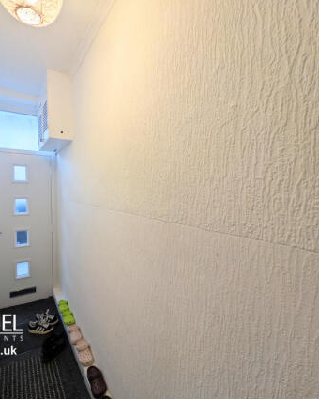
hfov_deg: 79.2
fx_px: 189
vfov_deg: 93.1
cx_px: 124
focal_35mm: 16
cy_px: 204
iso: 51
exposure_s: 1/47.9
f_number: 1.95
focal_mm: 2.23
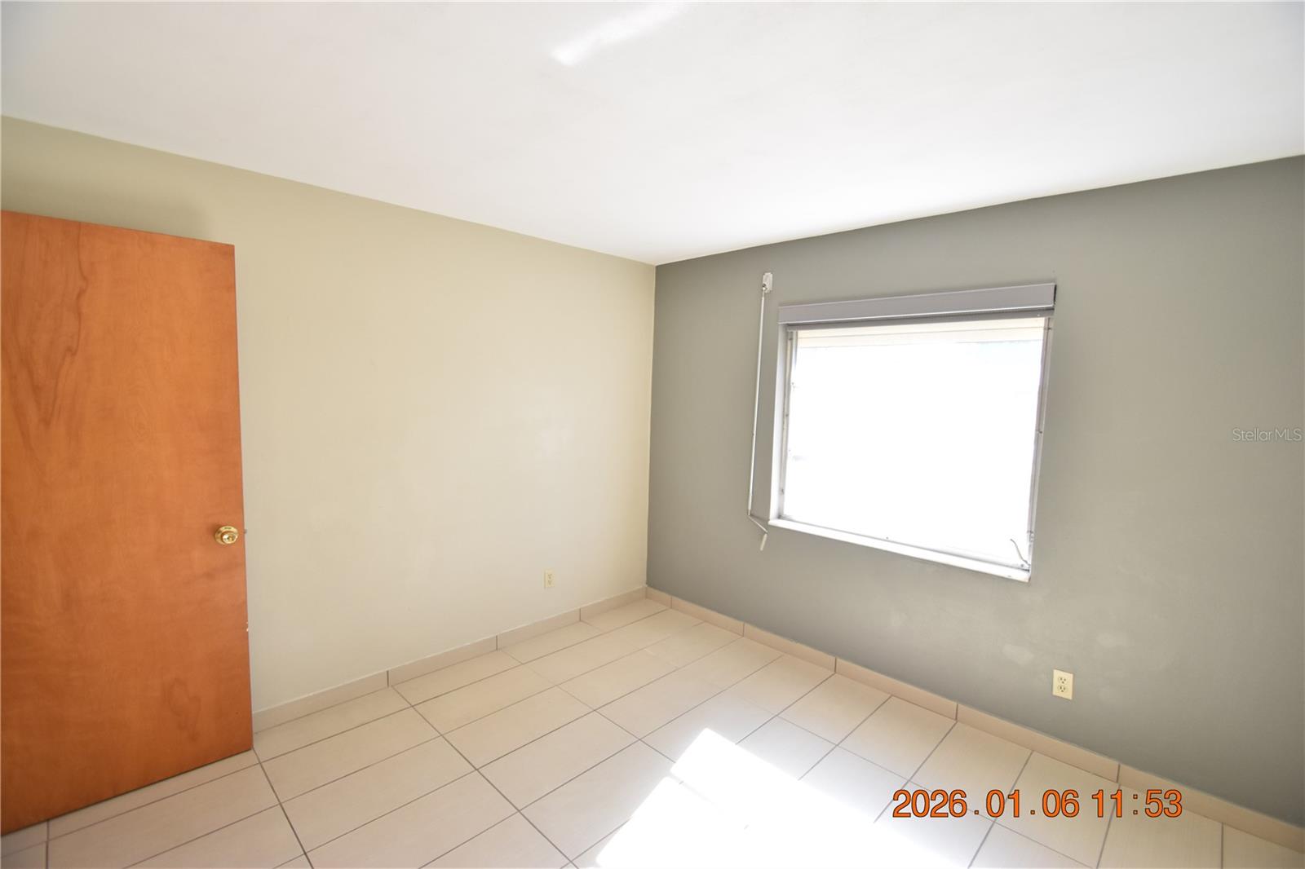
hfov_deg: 100.4
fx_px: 544
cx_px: 652
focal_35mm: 15
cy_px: 434
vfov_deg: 77.3
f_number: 3.5
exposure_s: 1/250
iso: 800
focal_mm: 10
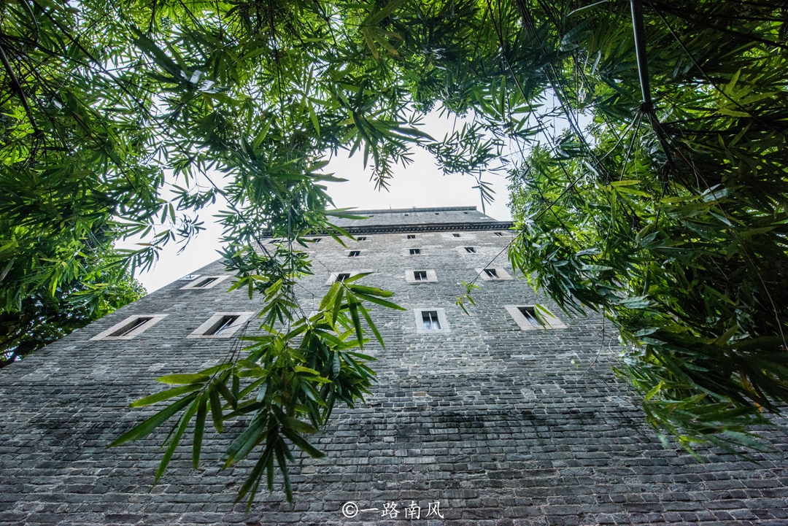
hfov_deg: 96.7
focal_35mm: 16
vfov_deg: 73.8
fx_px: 350
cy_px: 263
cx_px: 394
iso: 1250
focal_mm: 16
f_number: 11
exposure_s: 1/100
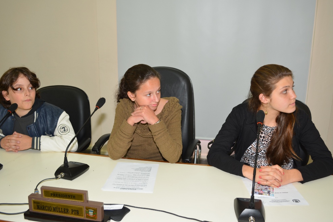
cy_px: 108
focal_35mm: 34
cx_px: 162
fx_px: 315
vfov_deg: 38.9
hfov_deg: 55.8
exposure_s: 1/60
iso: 450
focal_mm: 22
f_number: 4
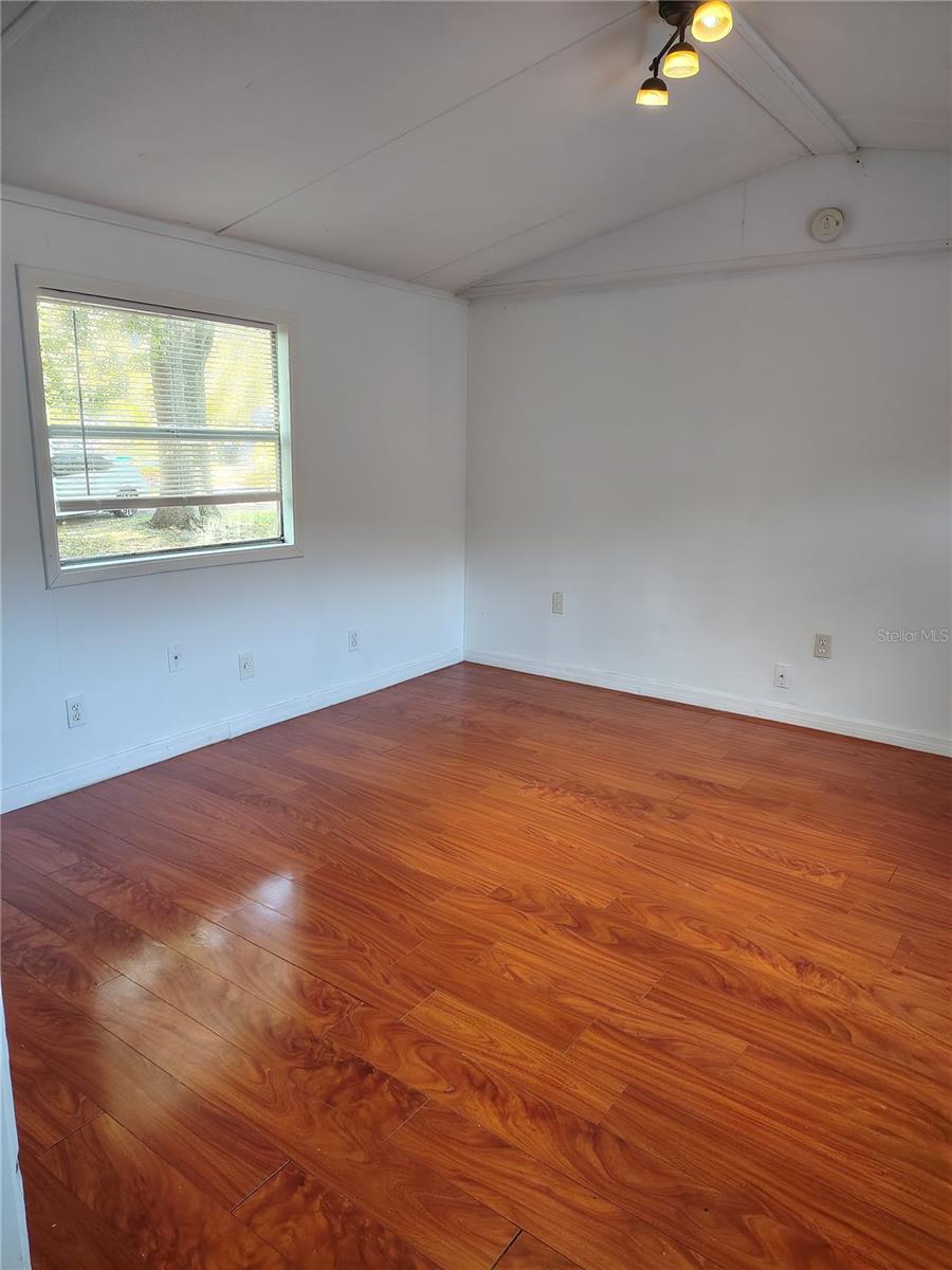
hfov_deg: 56.8
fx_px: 880
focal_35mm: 24
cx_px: 476
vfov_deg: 71.6
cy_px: 635
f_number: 1.8
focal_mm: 5.56
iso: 800
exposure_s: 1/89.5
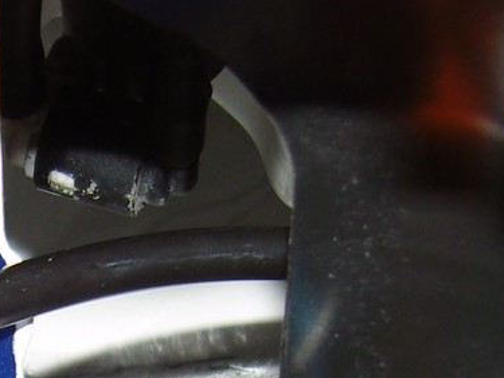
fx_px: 2110
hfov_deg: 13.3
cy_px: 591
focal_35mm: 145
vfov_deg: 9.9
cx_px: -79
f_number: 2.8
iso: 100
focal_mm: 7.3
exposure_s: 1/40
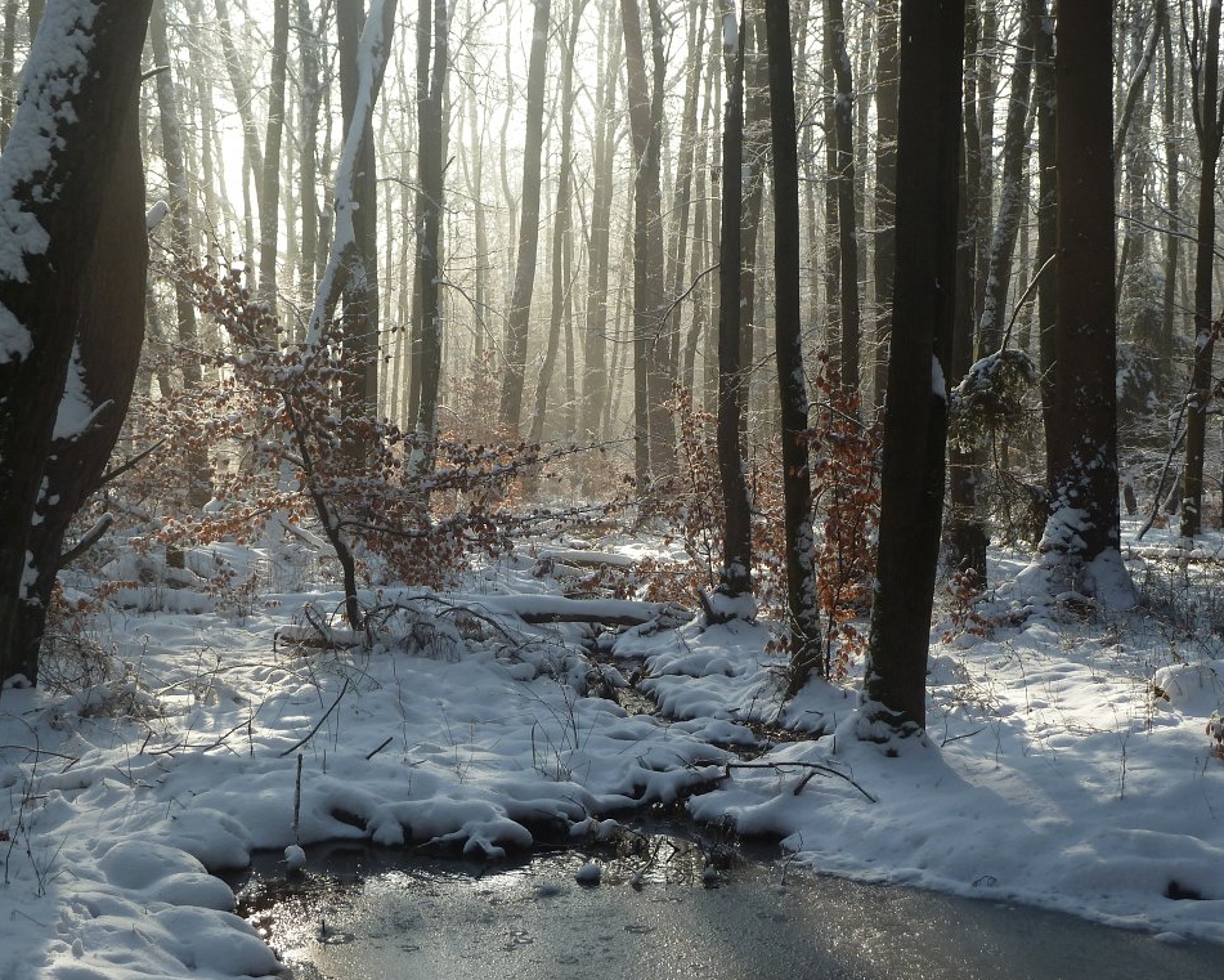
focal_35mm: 62
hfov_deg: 30.5
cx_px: 614
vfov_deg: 24.6
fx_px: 2246
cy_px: 489
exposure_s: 1/200
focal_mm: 9.7
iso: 80
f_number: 3.9
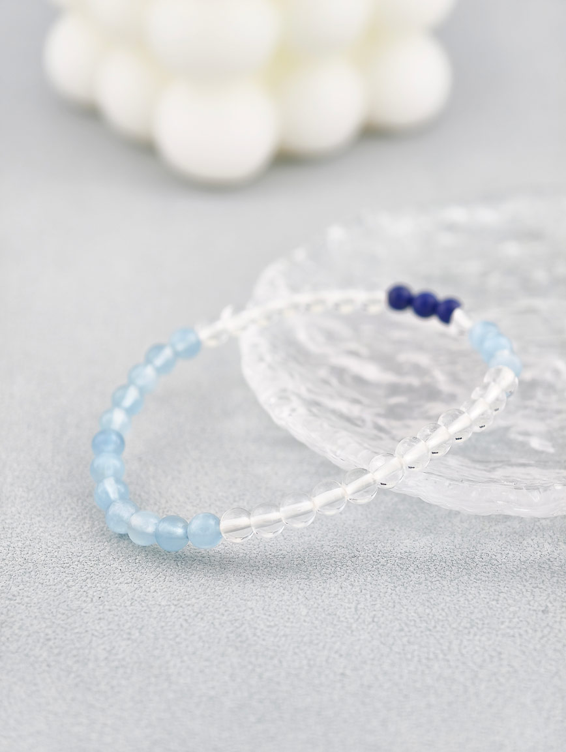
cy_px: 376
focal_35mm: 85
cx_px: 283
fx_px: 1849
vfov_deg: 23.0
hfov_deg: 17.4
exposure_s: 1/160
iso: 125
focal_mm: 22.48
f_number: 2.67
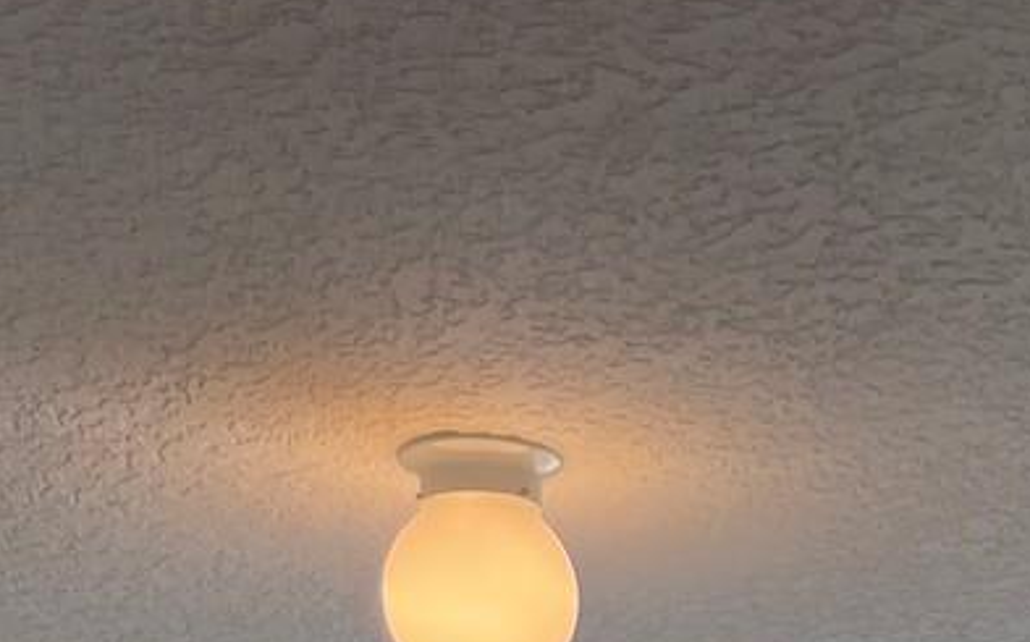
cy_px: 1494
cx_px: 1088
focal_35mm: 108
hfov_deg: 18.7
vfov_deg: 10.5
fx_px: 3029
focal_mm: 5.1
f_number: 1.6
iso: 32
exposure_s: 1/360
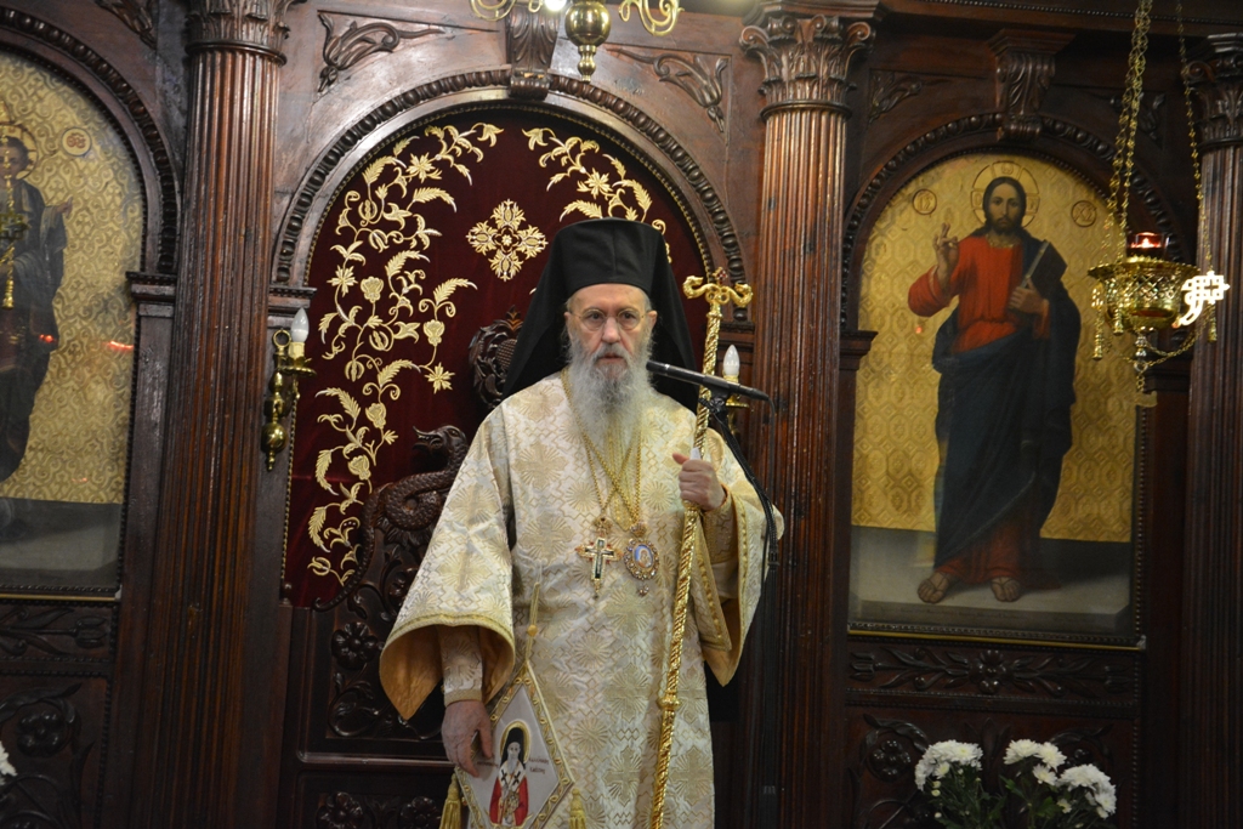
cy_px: 414
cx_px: 622
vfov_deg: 20.2
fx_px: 2331
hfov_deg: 29.9
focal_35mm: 68
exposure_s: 1/30
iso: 2200
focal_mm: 45
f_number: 4.8
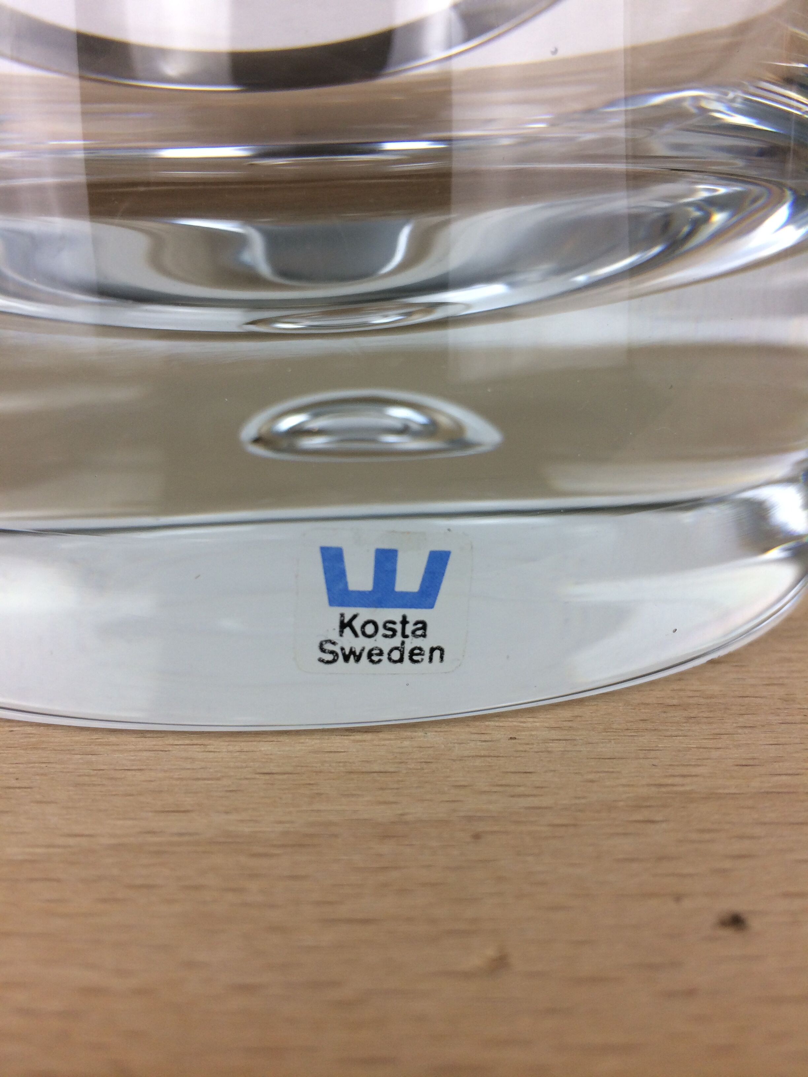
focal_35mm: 29
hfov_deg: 48.2
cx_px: 404
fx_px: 903
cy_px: 538
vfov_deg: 61.7
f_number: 2.2
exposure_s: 1/100
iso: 50
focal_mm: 4.15
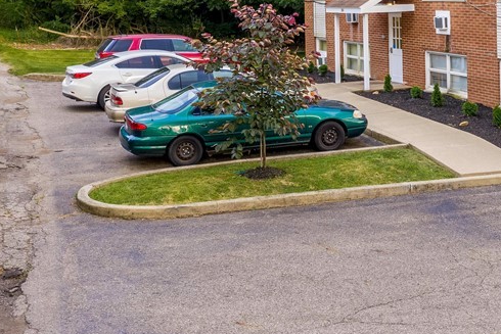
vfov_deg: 21.1
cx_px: 424
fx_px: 863
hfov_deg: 31.3
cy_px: -5
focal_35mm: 62
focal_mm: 10.26
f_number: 4.5
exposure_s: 1/40
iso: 100
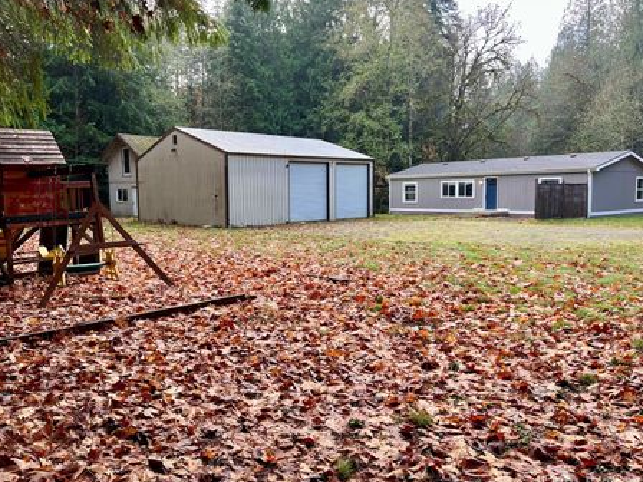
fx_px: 539
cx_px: 313
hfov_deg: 61.7
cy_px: 235
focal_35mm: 29
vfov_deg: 48.2
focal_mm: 5.7
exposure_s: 1/240
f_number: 1.5
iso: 40
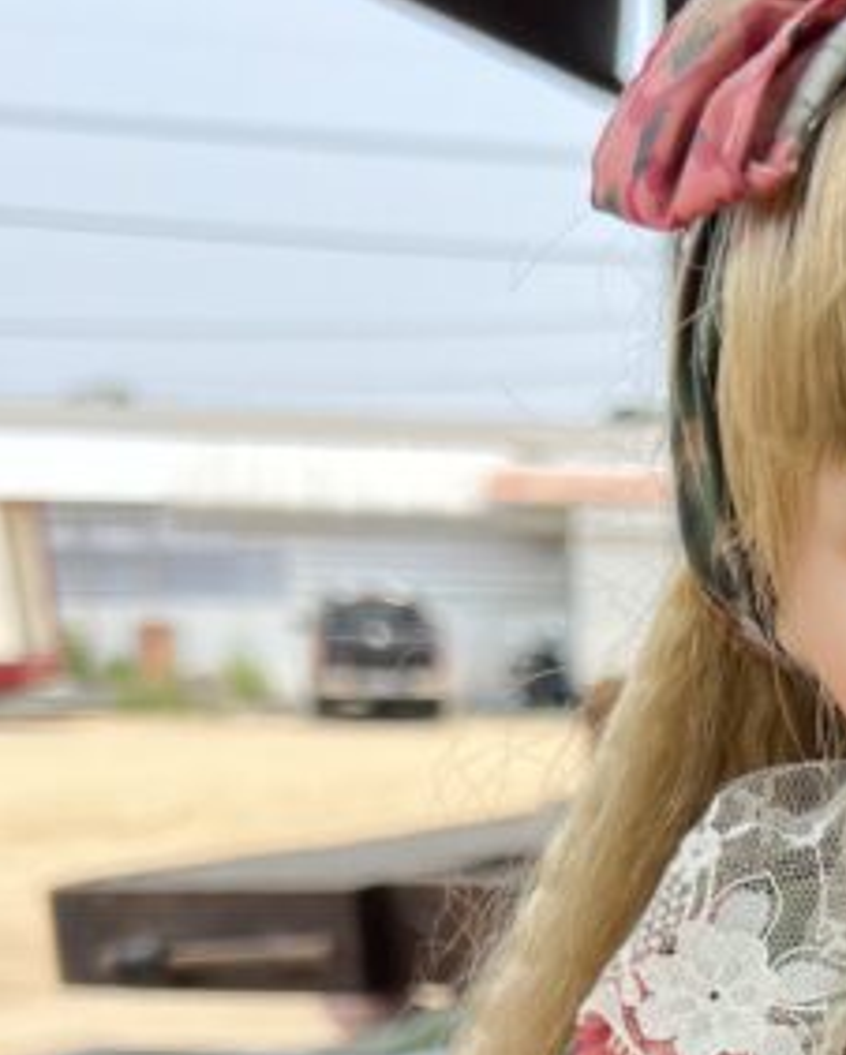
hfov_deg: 19.8
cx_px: 1059
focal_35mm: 72
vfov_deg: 23.6
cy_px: 1339
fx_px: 2251
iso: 50
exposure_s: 1/1048
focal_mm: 5.7
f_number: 1.5
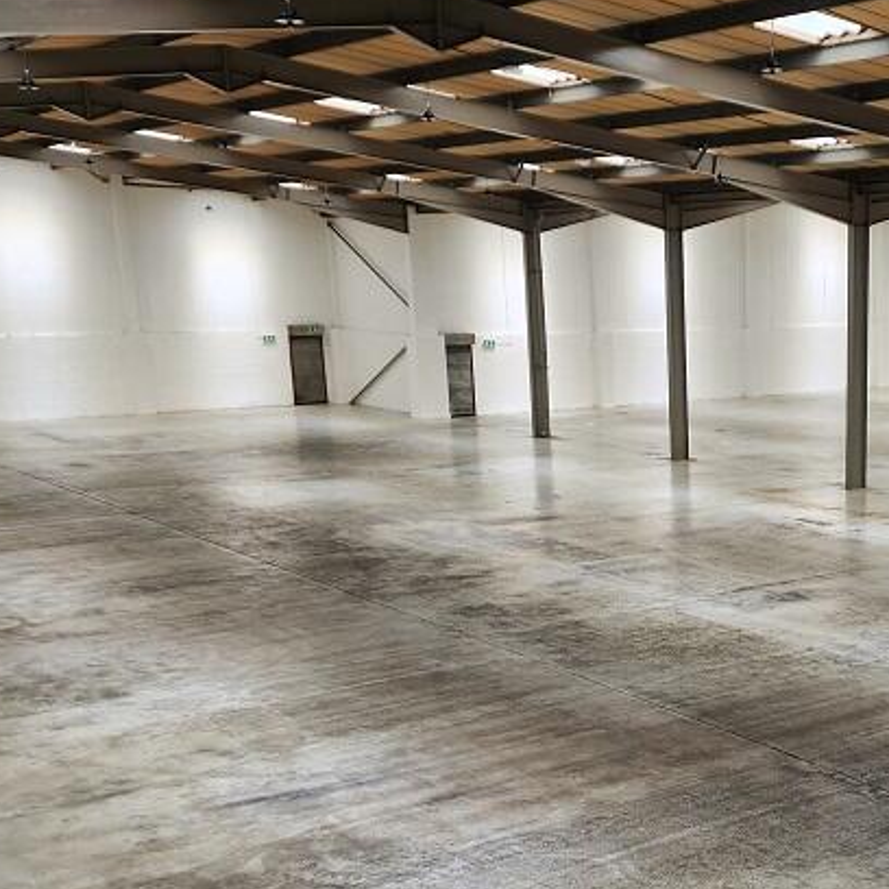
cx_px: 802
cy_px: 662
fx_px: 1482
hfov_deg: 31.8
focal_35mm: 51
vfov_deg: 32.8
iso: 20
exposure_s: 1/180
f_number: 1.8
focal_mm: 6.4
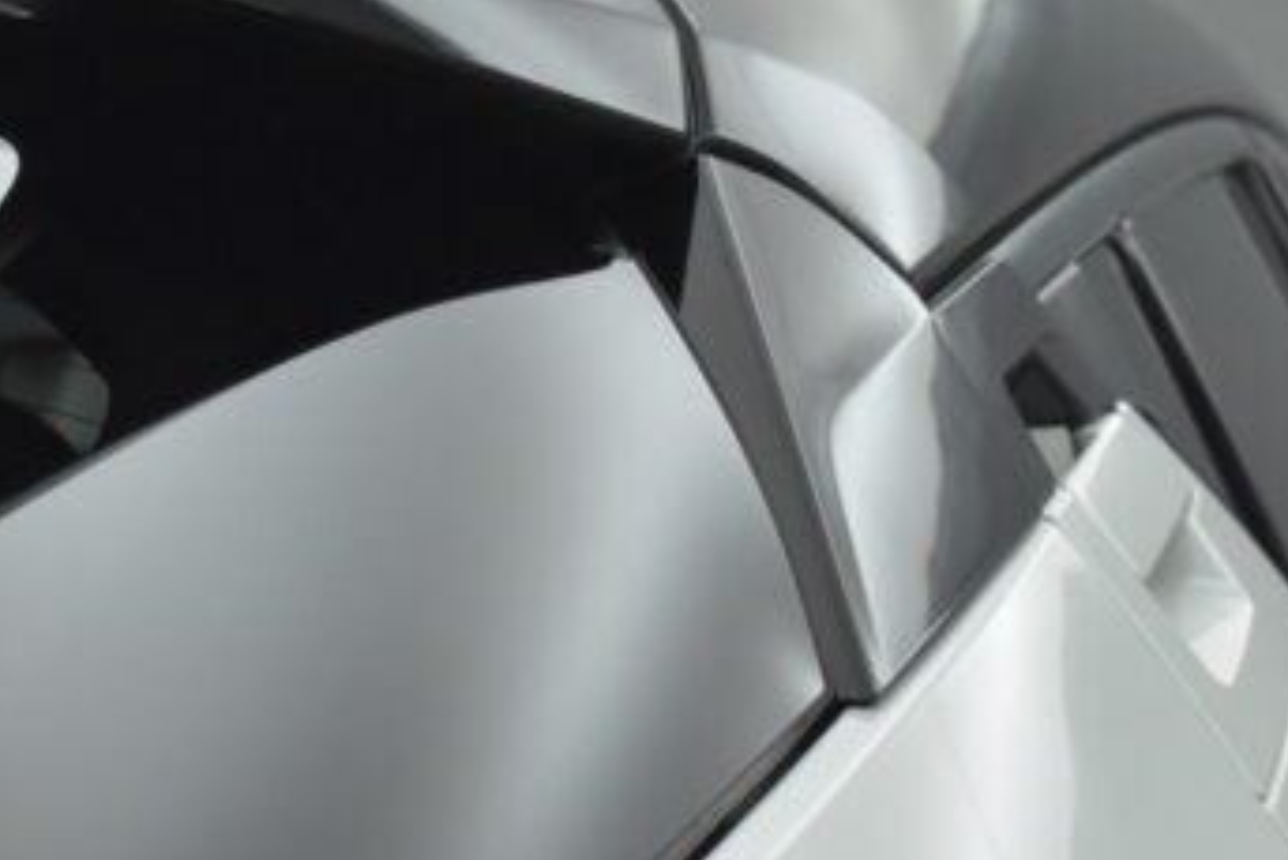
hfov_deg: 12.2
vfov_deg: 8.2
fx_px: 6013
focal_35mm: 168
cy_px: 599
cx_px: 774
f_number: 7.1
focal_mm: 50
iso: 1600
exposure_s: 1/125
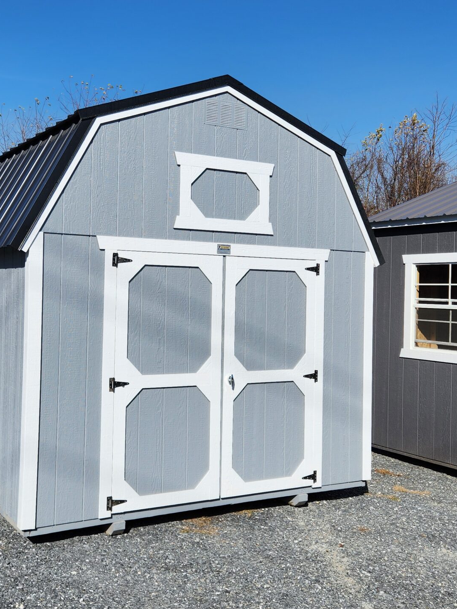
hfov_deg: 34.9
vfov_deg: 45.7
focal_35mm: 41
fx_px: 722
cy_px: 264
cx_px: 161
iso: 20
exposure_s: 1/2913
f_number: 1.8
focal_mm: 5.4
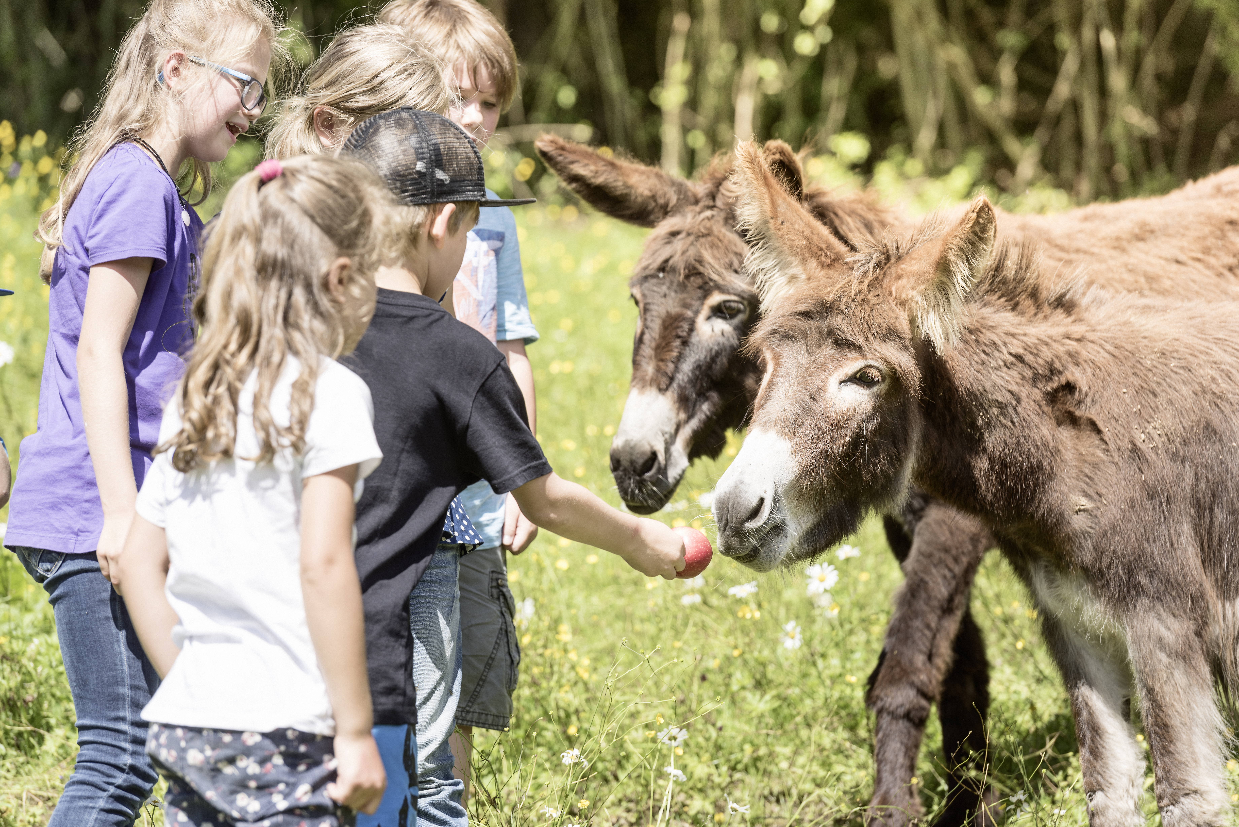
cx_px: 620
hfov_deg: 10.8
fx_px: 6541
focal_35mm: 190
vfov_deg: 7.2
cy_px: 414
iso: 64
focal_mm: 190
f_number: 5.6
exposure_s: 1/250
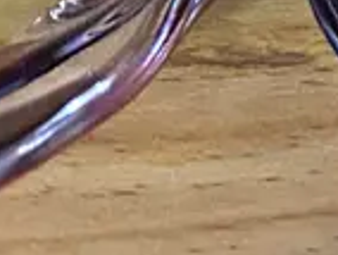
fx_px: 1692
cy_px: -355
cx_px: 1162
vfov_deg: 8.0
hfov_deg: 8.5
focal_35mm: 173
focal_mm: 6.86
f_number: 1.78
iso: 800
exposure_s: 1/33
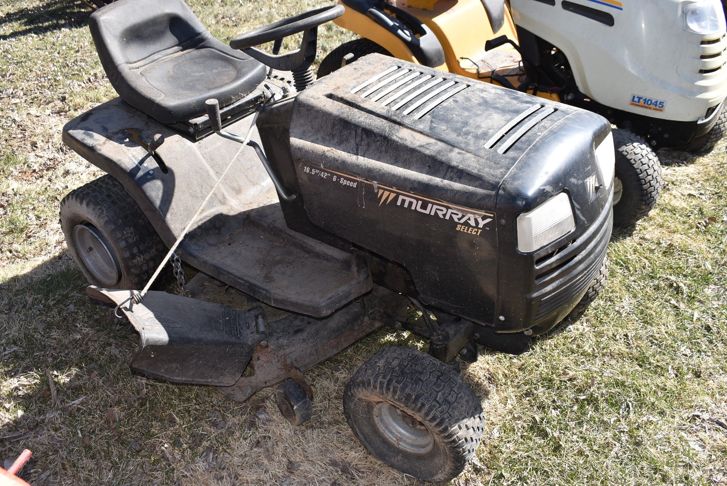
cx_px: 364
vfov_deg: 38.4
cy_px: 243
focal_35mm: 34
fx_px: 697
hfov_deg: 55.1
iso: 100
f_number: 6.3
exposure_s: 1/200
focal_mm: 23
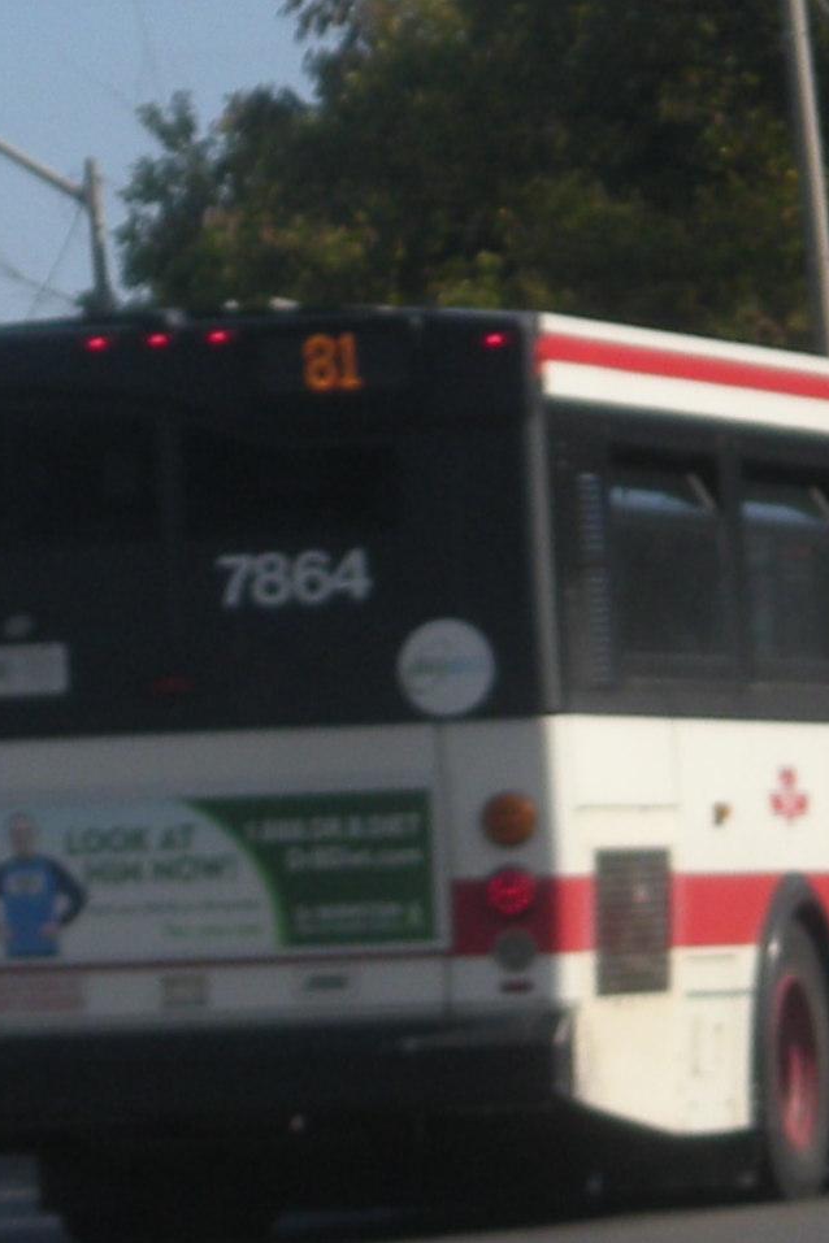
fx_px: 5043
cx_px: 590
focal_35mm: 146
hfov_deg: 9.4
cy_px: 622
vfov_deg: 14.1
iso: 64
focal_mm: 17.1
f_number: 9.4
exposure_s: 1/143
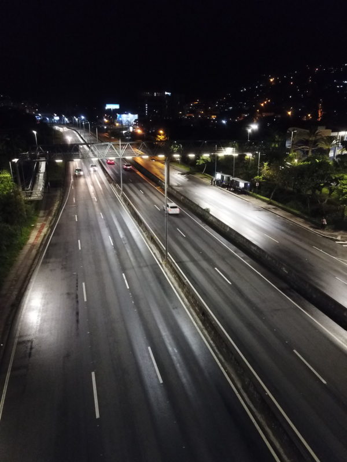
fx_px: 348
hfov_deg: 53.1
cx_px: 174
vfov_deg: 67.3
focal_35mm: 26
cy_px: 231
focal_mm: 4.73
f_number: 2.2
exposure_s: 1/30
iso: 1600
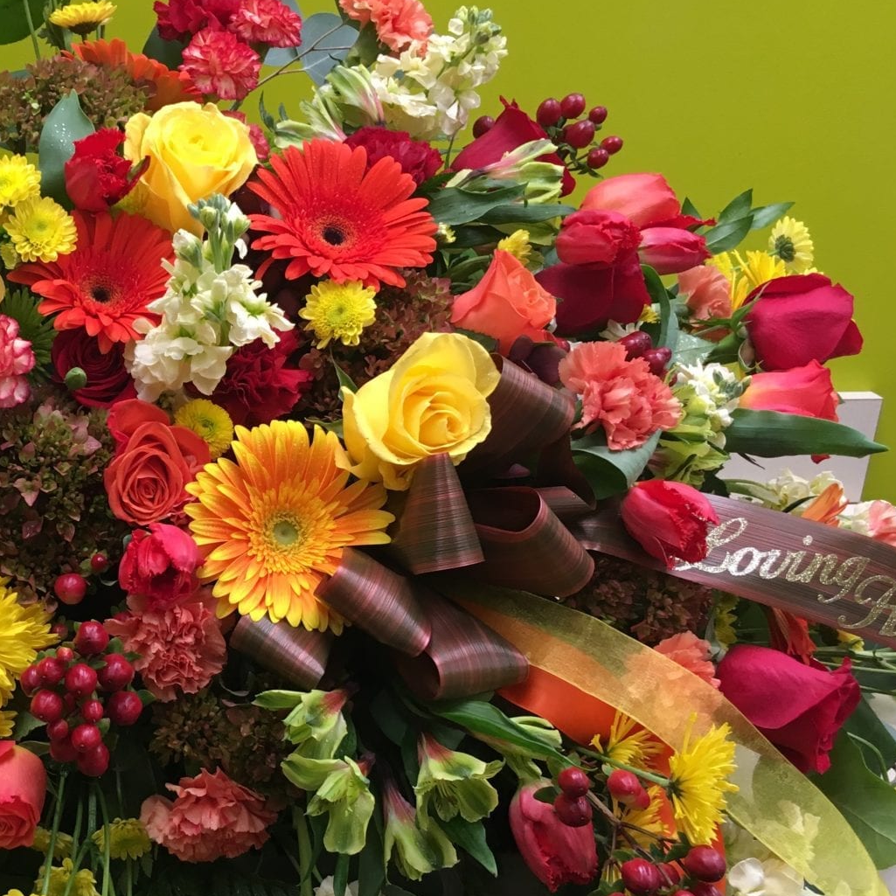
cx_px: 82
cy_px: 536
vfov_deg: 35.2
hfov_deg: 33.4
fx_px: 1406
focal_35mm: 48
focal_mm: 4.15
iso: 64
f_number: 2.2
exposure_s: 1/30
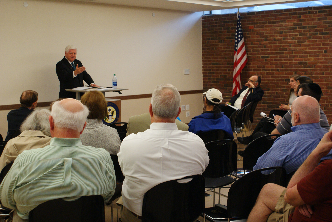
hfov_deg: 37.8
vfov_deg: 25.8
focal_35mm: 52
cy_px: 111
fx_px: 485
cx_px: 166
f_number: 5.6
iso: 400
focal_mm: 35
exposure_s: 1/40
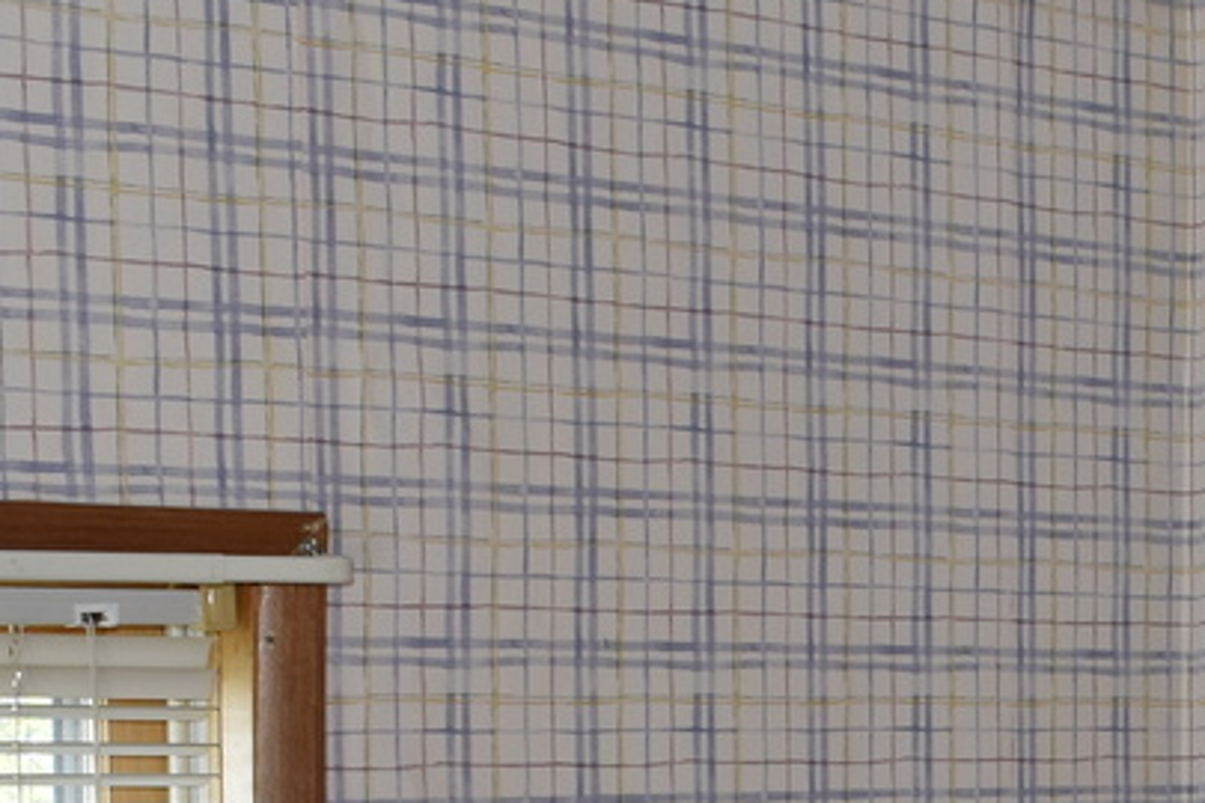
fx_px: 4016
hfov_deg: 16.3
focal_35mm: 120
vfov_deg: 11.0
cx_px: 1458
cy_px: 1181
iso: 280
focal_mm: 20
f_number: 5.6
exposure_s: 1/125
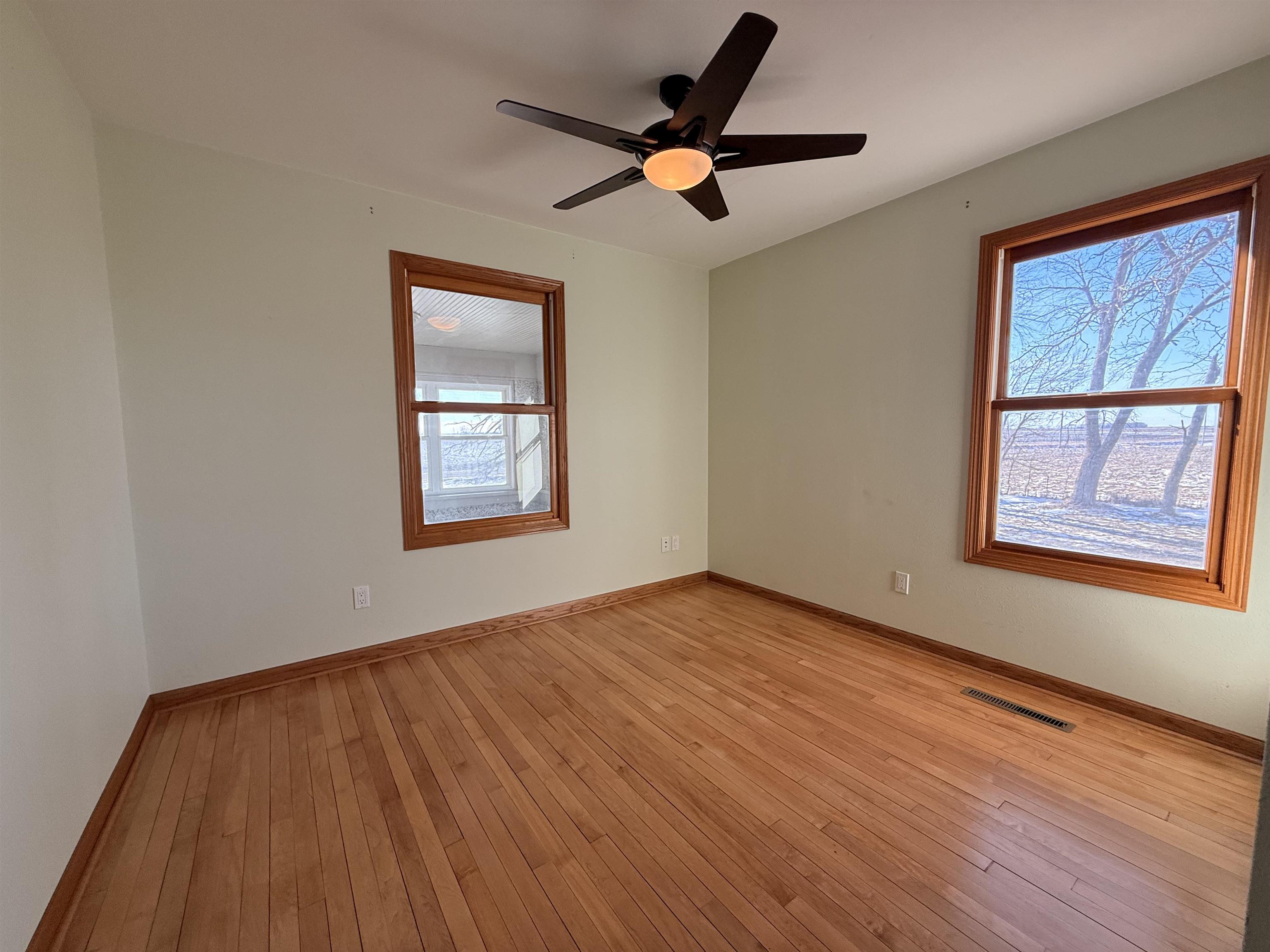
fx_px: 514
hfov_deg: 102.1
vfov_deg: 85.7
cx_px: 635
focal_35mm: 14
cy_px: 476
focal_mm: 2.22
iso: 125
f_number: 2.2
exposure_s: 1/99
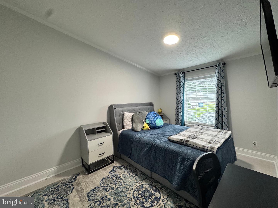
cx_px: 139
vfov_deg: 85.7
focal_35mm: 14
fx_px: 112
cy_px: 104
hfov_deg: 102.1
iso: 200
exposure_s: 1/60
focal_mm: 2.22
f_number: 2.2
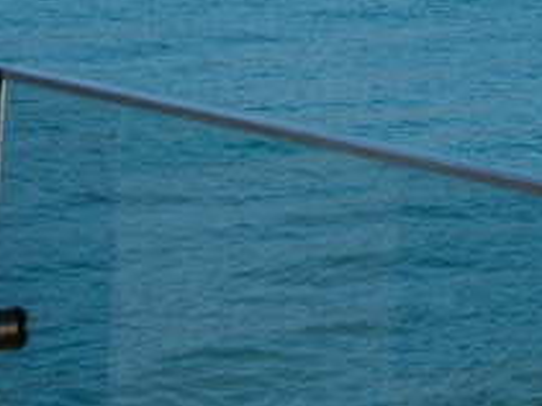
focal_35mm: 199
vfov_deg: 7.0
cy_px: -551
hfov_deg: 8.2
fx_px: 3114
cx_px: 1718
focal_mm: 35
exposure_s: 1/200
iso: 320
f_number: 13
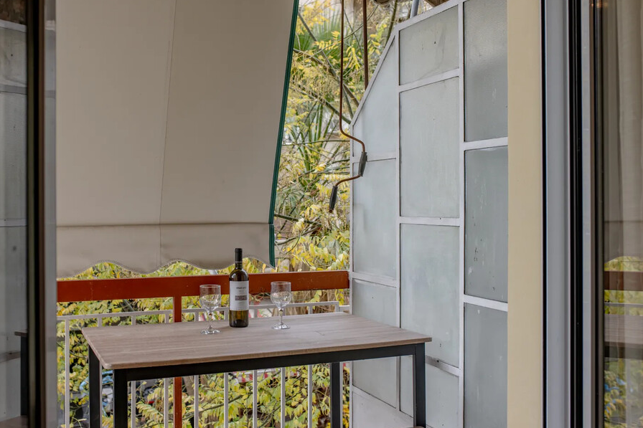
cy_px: 205
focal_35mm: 40
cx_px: 279
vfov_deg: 33.4
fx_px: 714
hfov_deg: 48.3
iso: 200
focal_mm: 35
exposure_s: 1/100
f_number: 5
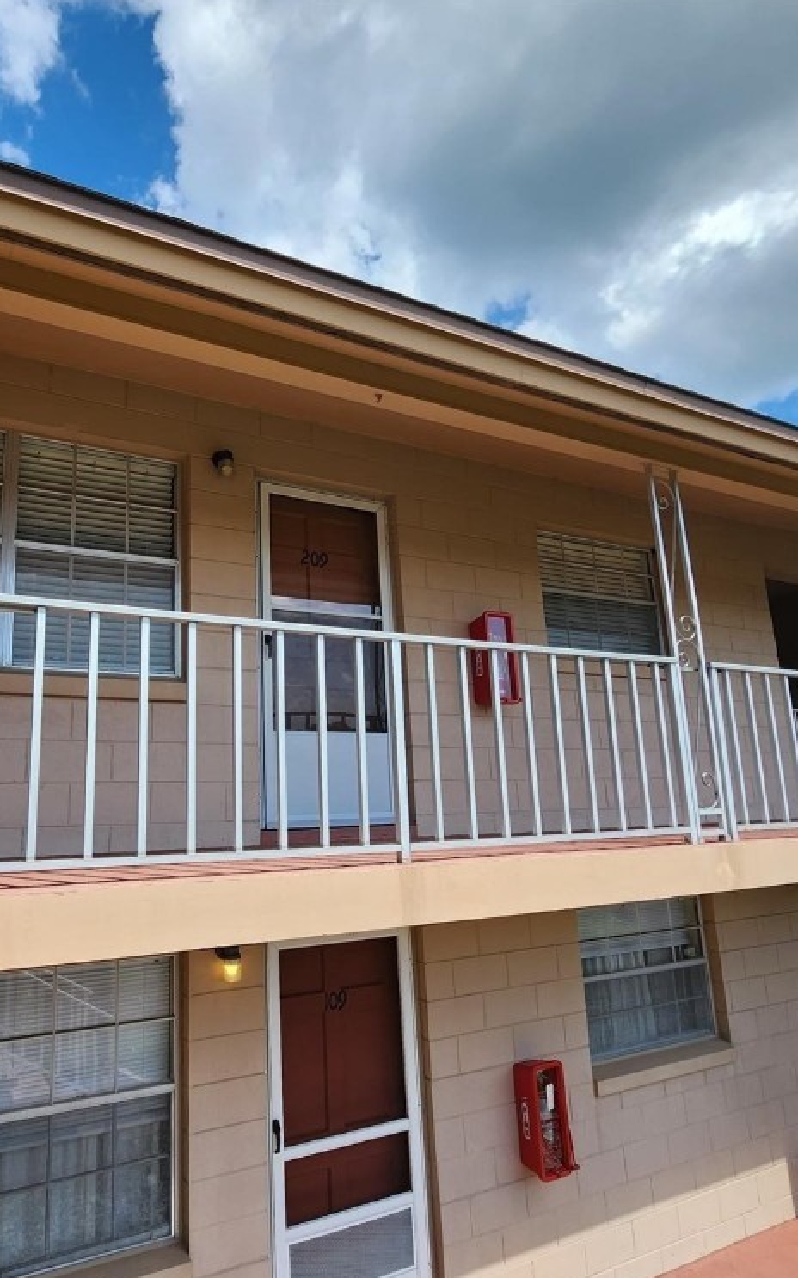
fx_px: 662
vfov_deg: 88.0
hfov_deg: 60.6
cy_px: 655
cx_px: 261
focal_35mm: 19
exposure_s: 1/1488
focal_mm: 2.2
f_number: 2.2
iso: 50
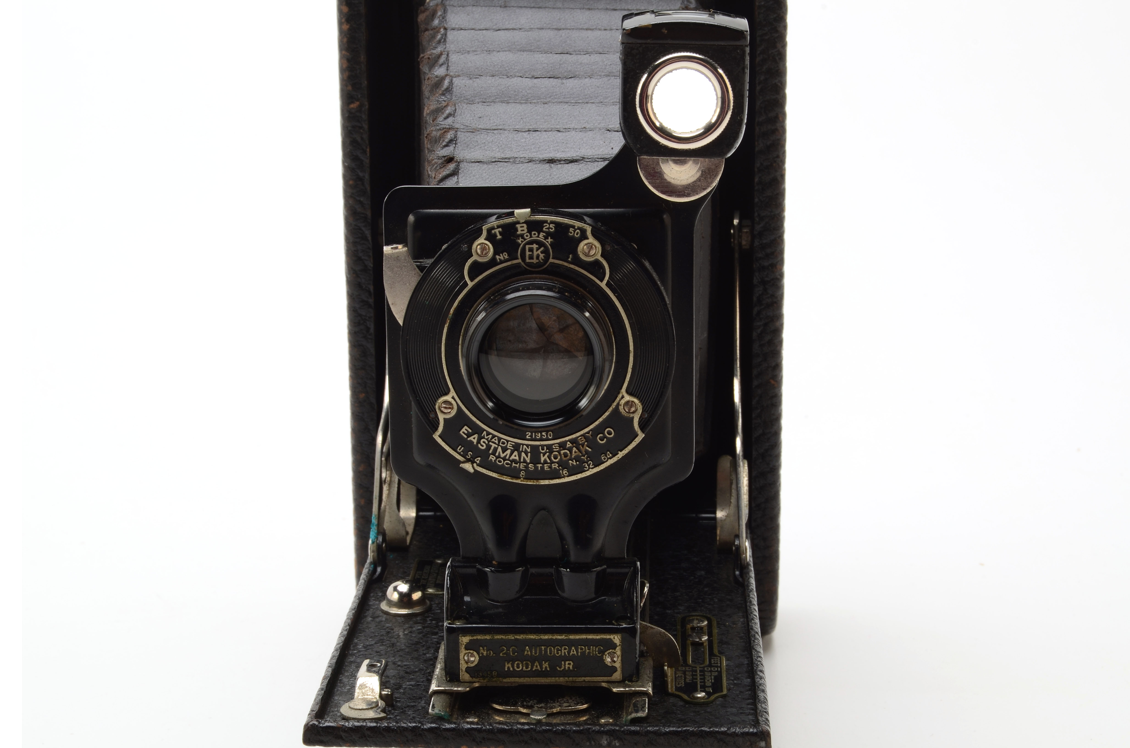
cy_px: 374
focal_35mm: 82
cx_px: 565
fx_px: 2584
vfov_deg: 16.5
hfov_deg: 24.7
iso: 100
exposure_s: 1/160
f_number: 20
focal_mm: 55
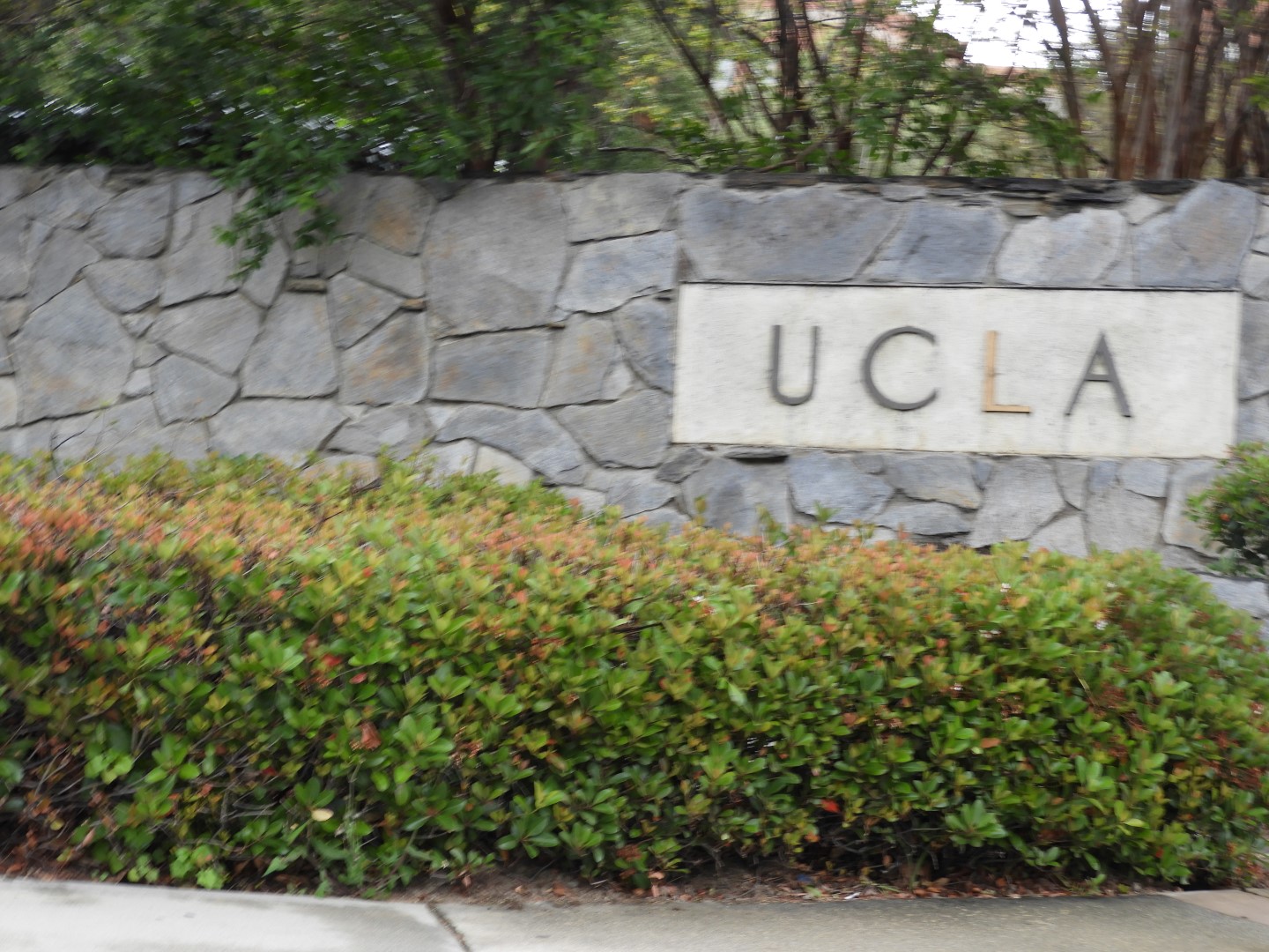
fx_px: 2933
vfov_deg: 18.4
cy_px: 476
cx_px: 634
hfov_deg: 24.4
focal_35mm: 80
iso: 100
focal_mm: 14.3
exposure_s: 1/60
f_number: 4.5
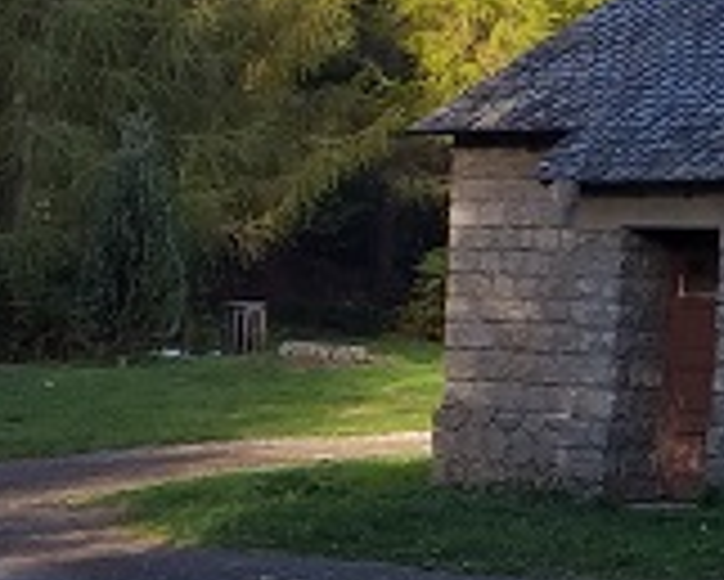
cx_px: 1390
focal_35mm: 131
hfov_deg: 13.0
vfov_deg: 11.7
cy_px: 63
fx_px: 2809
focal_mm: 3.6
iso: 40
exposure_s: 1/448
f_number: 1.9
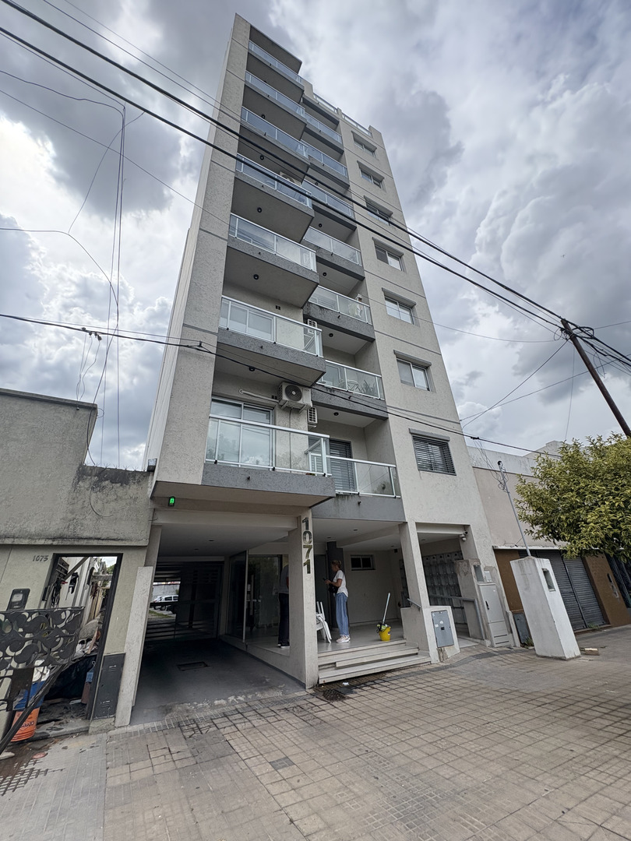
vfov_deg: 102.1
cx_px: 316
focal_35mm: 14
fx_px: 340
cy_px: 420
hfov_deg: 85.7
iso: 64
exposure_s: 1/1126
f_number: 2.2
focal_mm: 2.22
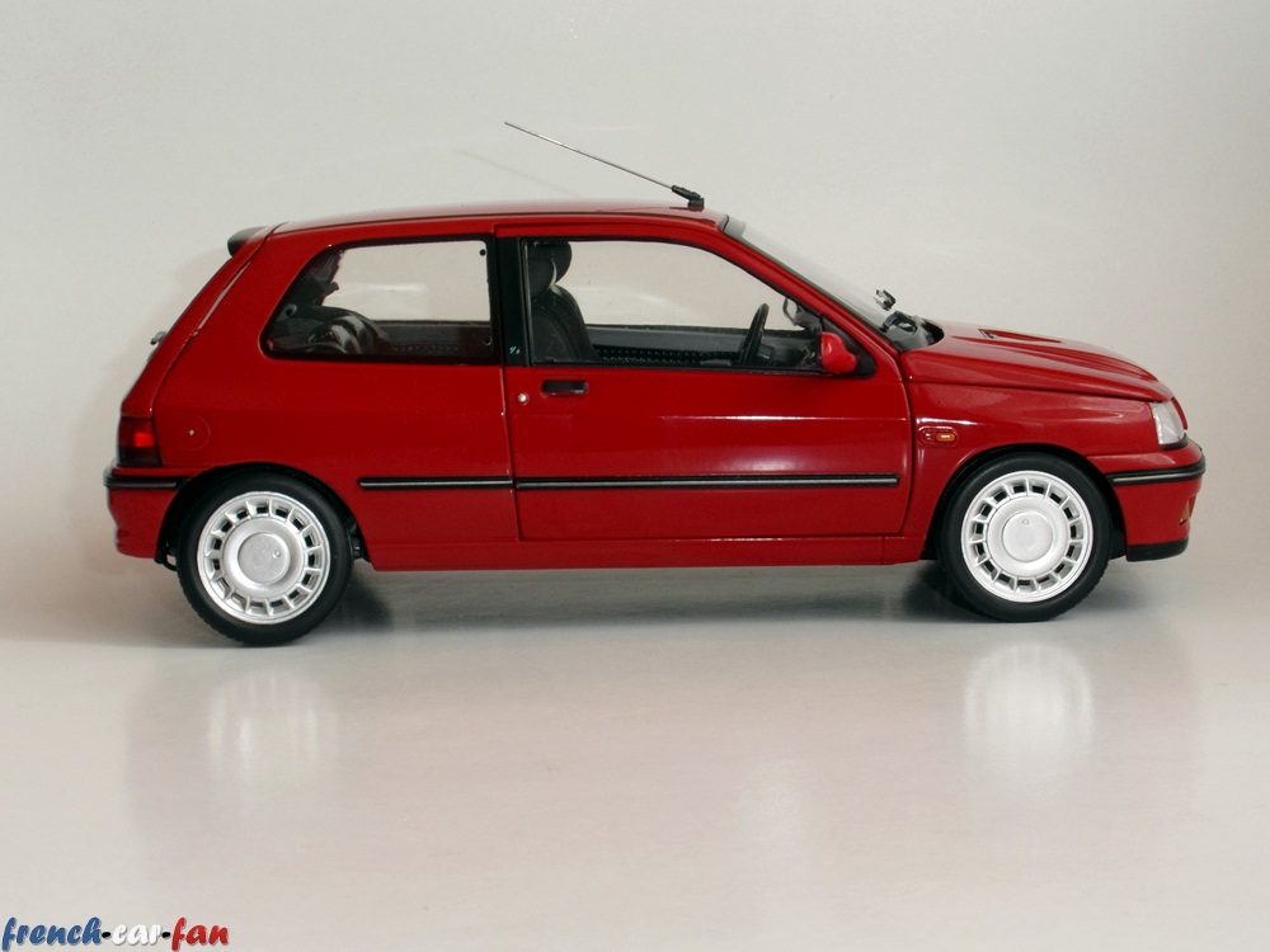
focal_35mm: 73
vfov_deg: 20.2
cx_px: 635
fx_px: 2678
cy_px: 476
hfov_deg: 26.7
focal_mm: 11.9
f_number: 7.6
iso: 100
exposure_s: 1/4
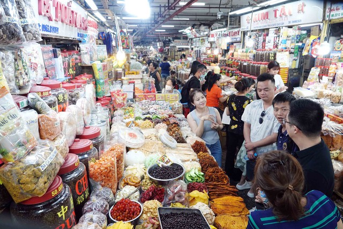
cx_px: 172
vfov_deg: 53.2
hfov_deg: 73.7
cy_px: 114
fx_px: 229
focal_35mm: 24
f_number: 2.8
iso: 800
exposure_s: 1/250
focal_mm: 8.8
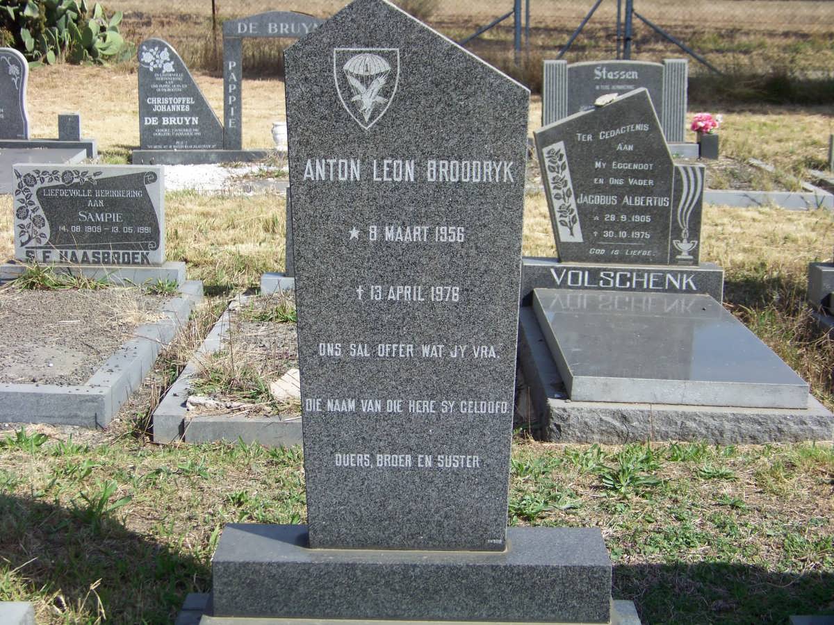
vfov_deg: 23.7
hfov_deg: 31.2
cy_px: 312
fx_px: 1494
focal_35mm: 62
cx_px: 417
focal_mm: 10.5
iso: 64
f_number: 3.2
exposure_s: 1/640
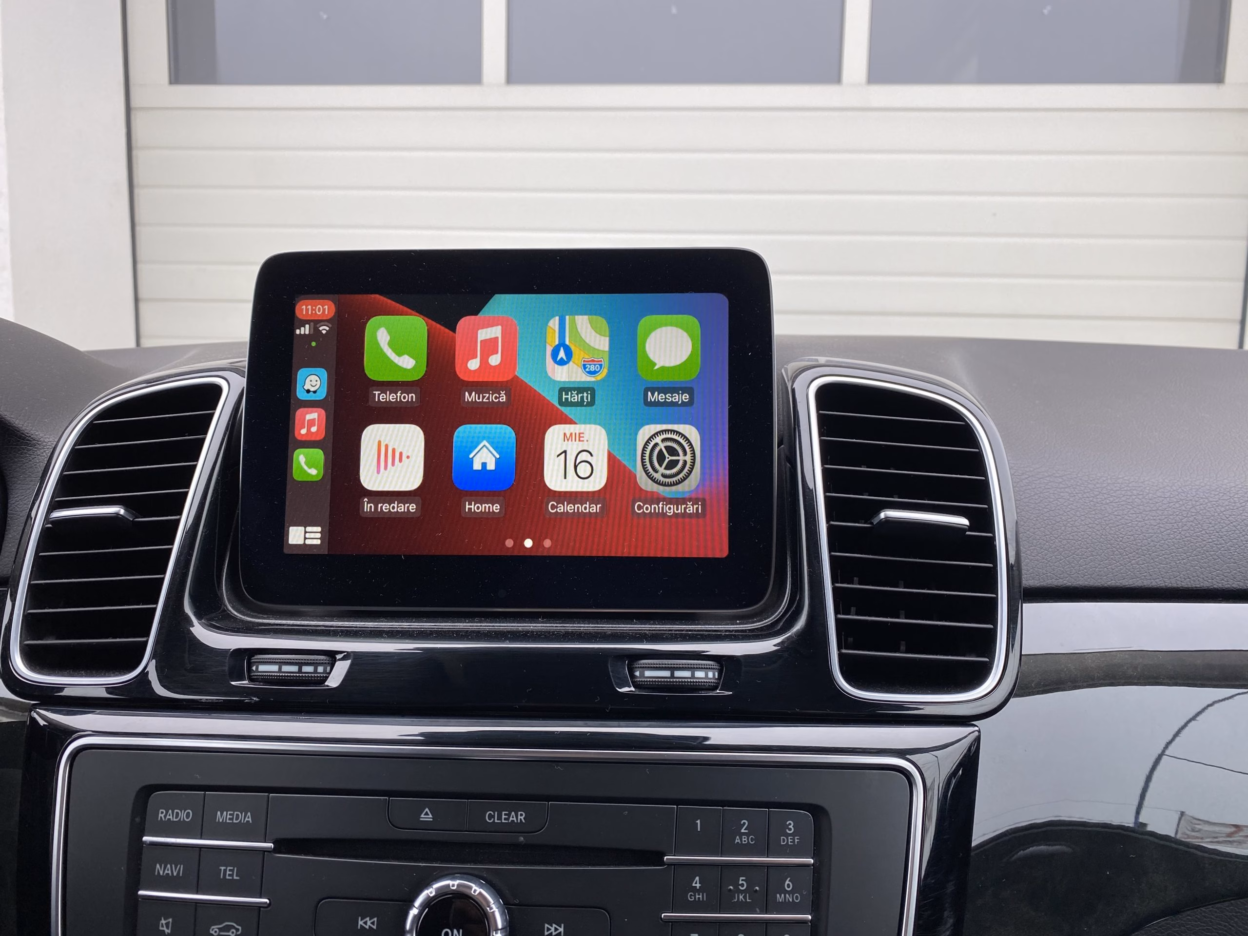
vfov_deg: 53.1
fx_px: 937
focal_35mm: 26
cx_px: 624
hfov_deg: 67.3
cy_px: 468
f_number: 1.8
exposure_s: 1/122
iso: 40
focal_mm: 4.25
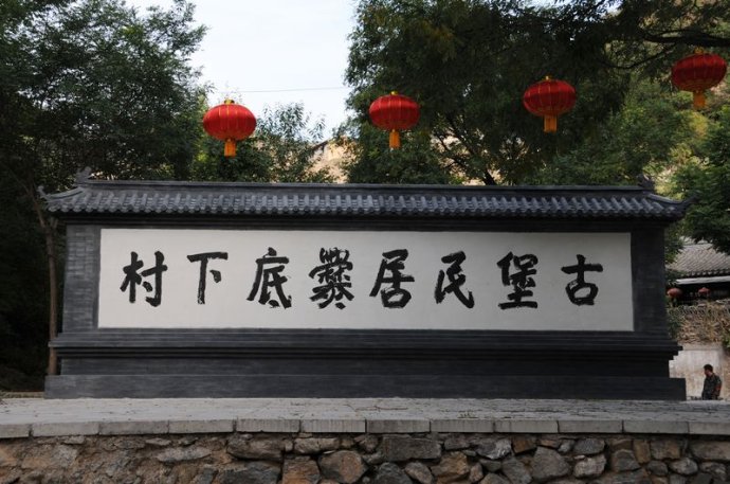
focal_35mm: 51
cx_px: 365
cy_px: 242
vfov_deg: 26.4
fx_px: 1032
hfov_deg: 39.0
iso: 200
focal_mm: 34
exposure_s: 1/200
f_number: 7.1
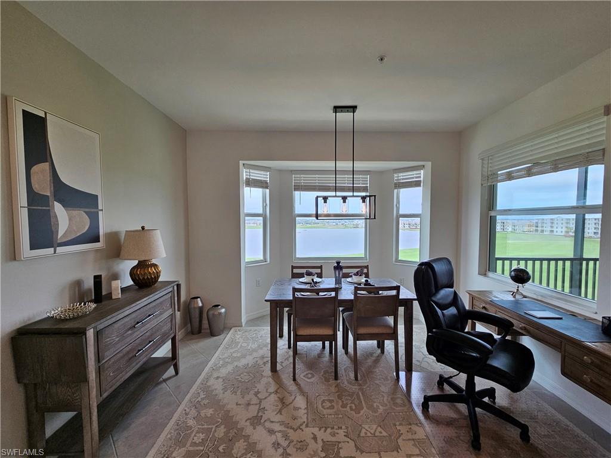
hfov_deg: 106.2
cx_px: 306
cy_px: 229
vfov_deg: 89.9
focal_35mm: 13
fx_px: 229
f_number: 2.2
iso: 64
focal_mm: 2.2
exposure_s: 1/120
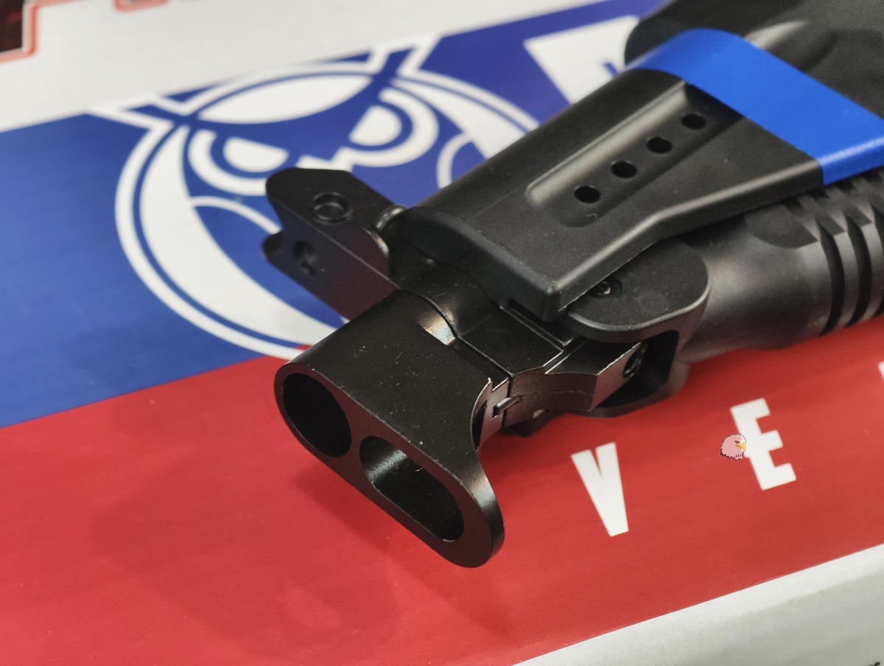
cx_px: 442
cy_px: 333
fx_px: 2174
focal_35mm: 85
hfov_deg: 23.0
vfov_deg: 17.4
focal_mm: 22.48
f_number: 2.67
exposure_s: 1/24
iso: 662
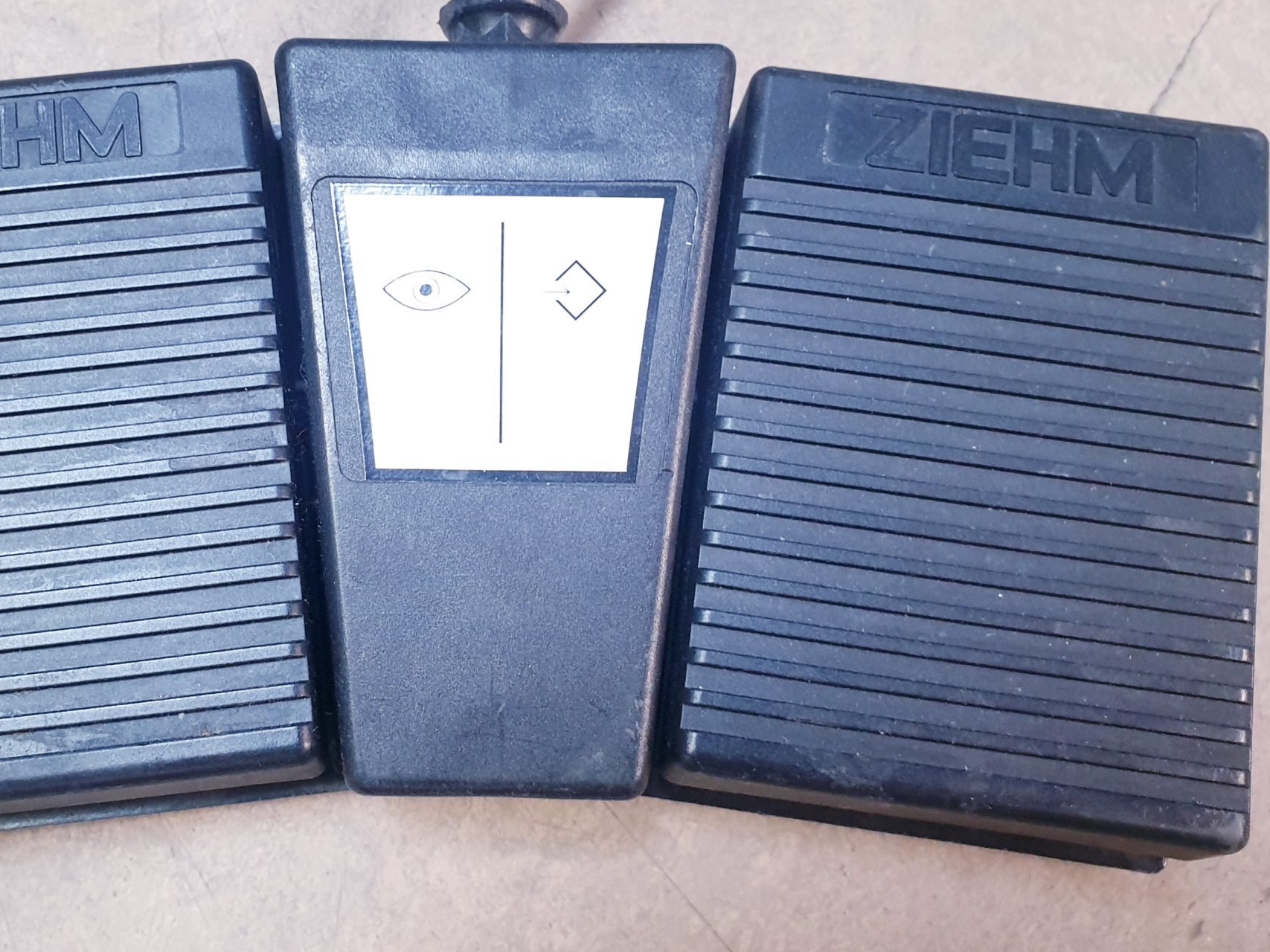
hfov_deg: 47.3
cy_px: 379
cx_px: 458
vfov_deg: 36.7
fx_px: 1431
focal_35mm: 39
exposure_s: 1/33
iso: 250
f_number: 2.4
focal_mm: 4.3
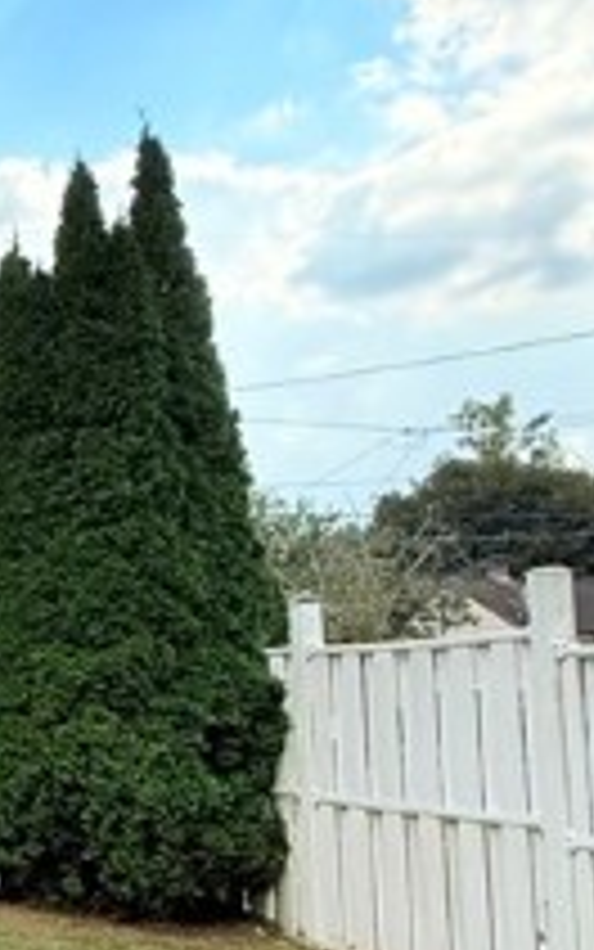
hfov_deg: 17.5
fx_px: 1398
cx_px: -580
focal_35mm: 54
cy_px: 630
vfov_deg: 37.1
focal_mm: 2.22
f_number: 2.2
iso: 64
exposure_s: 1/1745
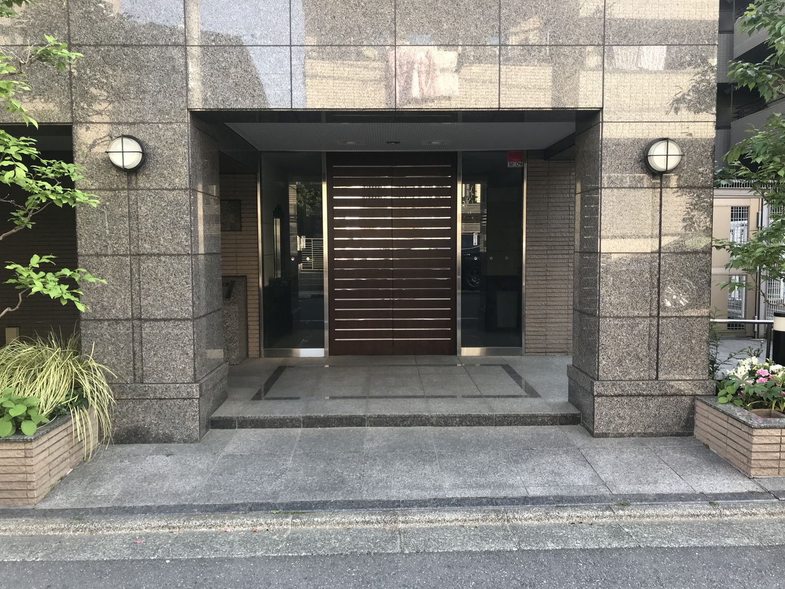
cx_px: 392
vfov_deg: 49.7
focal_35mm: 28
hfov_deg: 63.4
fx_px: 635
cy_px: 294
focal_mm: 3.99
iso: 32
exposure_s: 1/120
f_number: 1.8
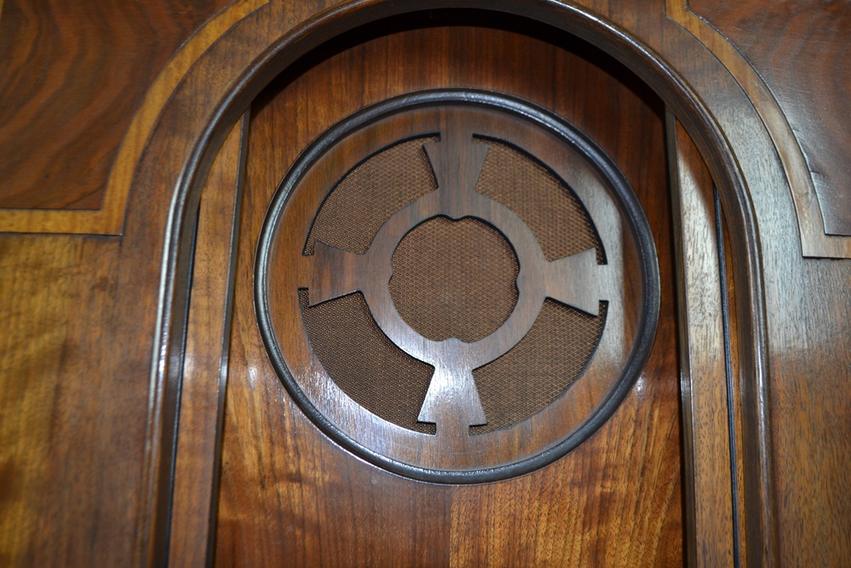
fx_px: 638
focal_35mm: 27
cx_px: 426
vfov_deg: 47.9
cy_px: 284
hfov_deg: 67.4
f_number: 3.5
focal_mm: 18
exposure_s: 1/60
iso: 450
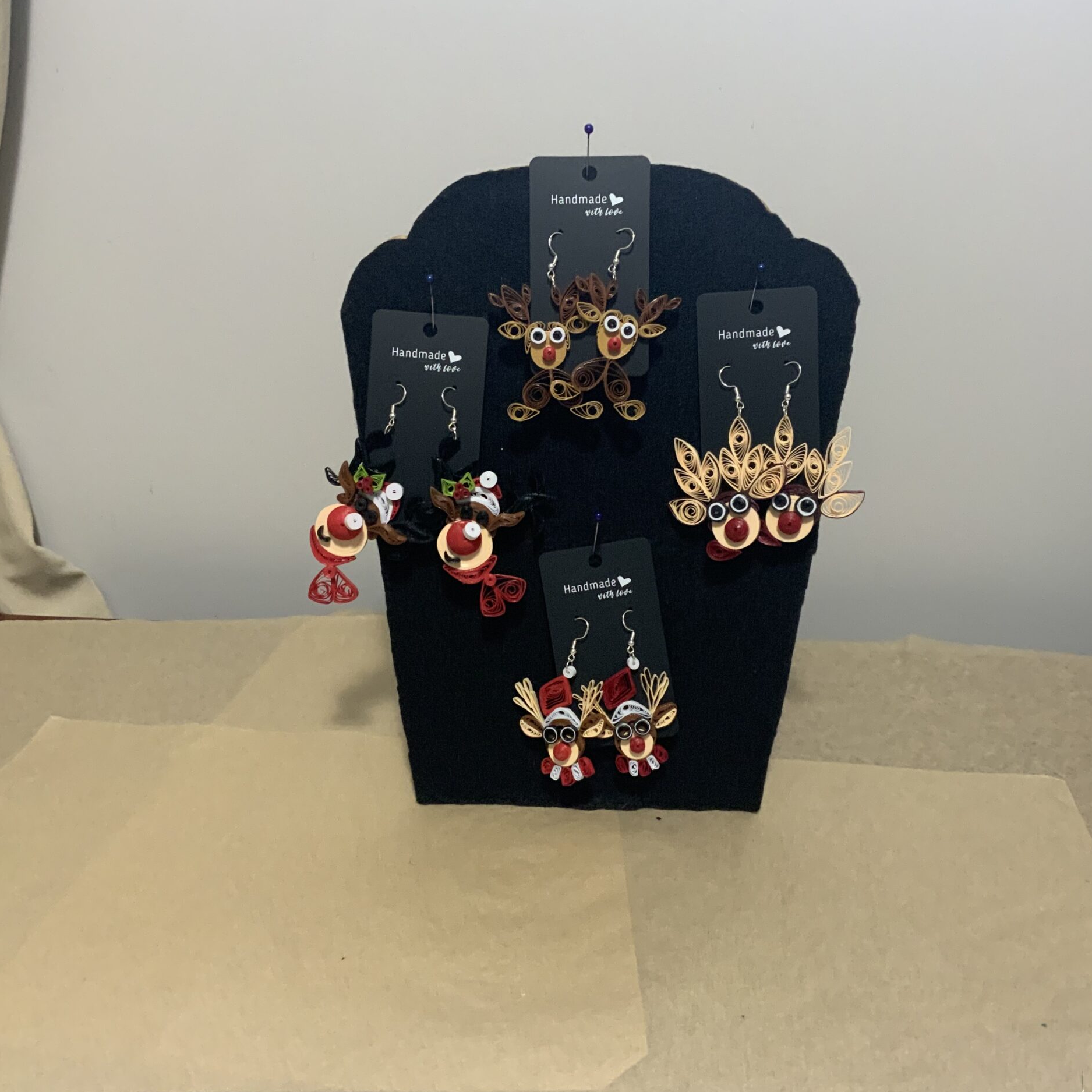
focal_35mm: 35
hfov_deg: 47.2
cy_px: 554
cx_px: 567
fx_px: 1249
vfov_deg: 47.2
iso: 200
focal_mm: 3
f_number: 1.8
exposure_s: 1/60
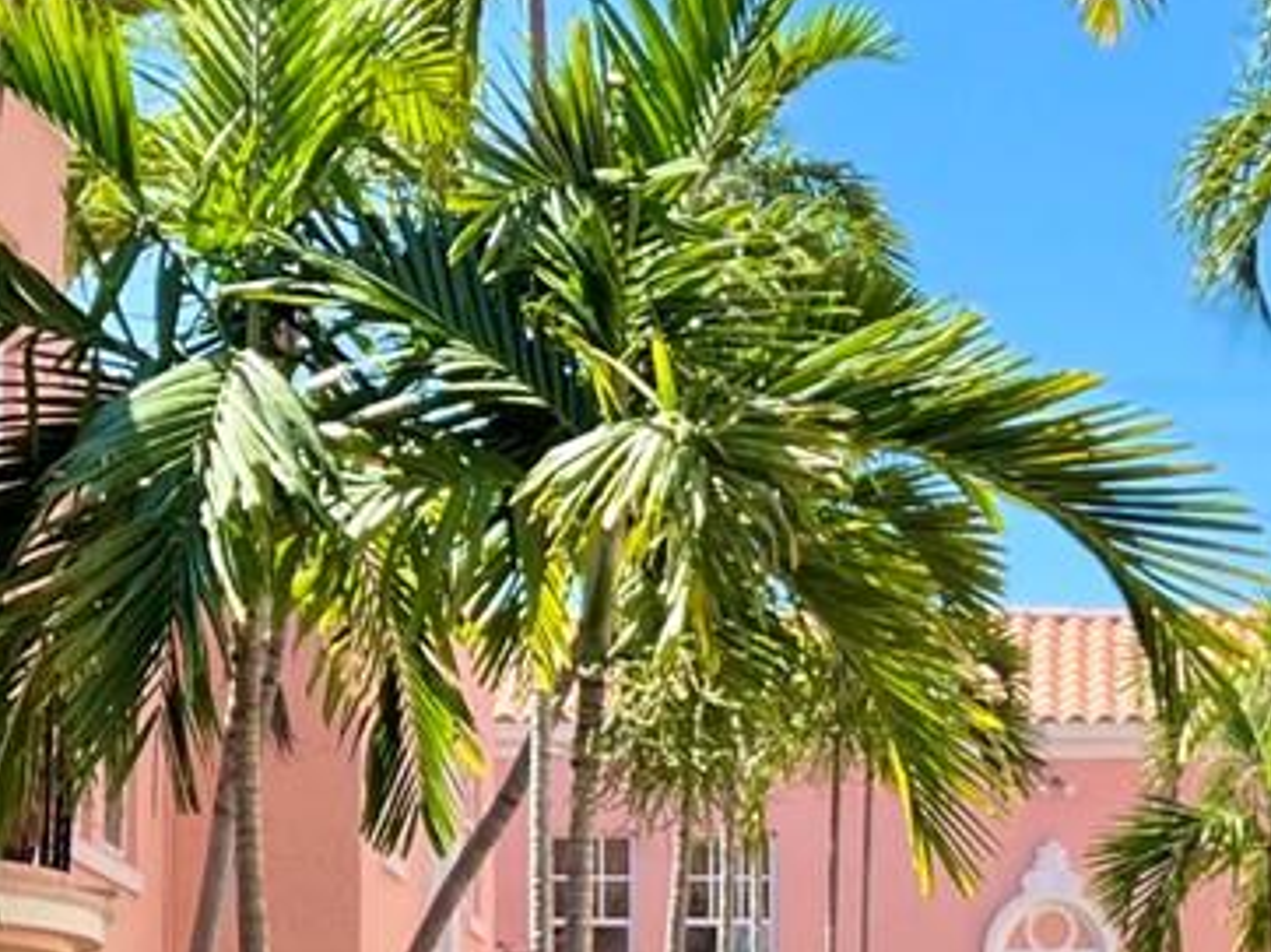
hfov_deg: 17.0
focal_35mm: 115
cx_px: 948
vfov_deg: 12.6
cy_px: 1070
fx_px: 4220
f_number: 1.5
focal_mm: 5.7
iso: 50
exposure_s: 1/1575
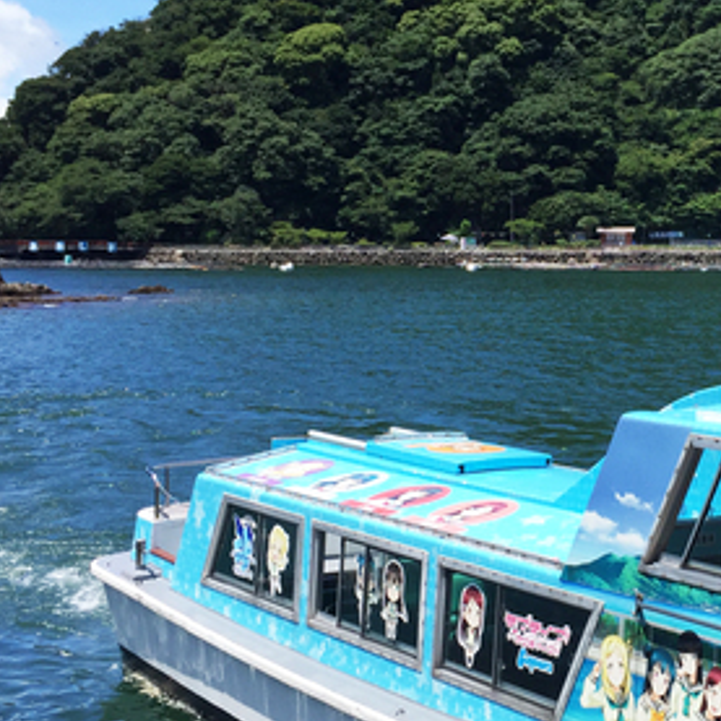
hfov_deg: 26.3
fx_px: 1485
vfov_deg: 27.3
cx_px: 656
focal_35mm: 63
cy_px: 364
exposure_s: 1/1883
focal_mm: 4.15
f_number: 2.2
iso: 32
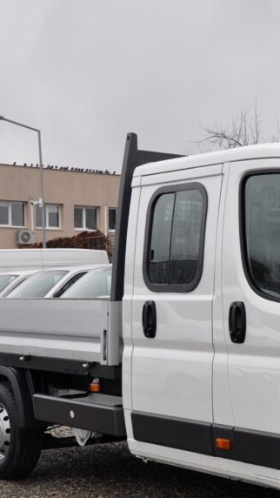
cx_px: 324
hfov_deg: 16.0
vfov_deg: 28.9
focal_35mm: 73
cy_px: 292
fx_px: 963
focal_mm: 26
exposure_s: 1/100
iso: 500
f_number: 5
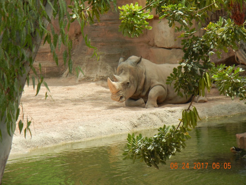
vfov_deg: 5.0
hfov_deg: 6.6
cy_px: 92
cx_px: 123
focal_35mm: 300
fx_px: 2132
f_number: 5.6
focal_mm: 54
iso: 160
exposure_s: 1/275
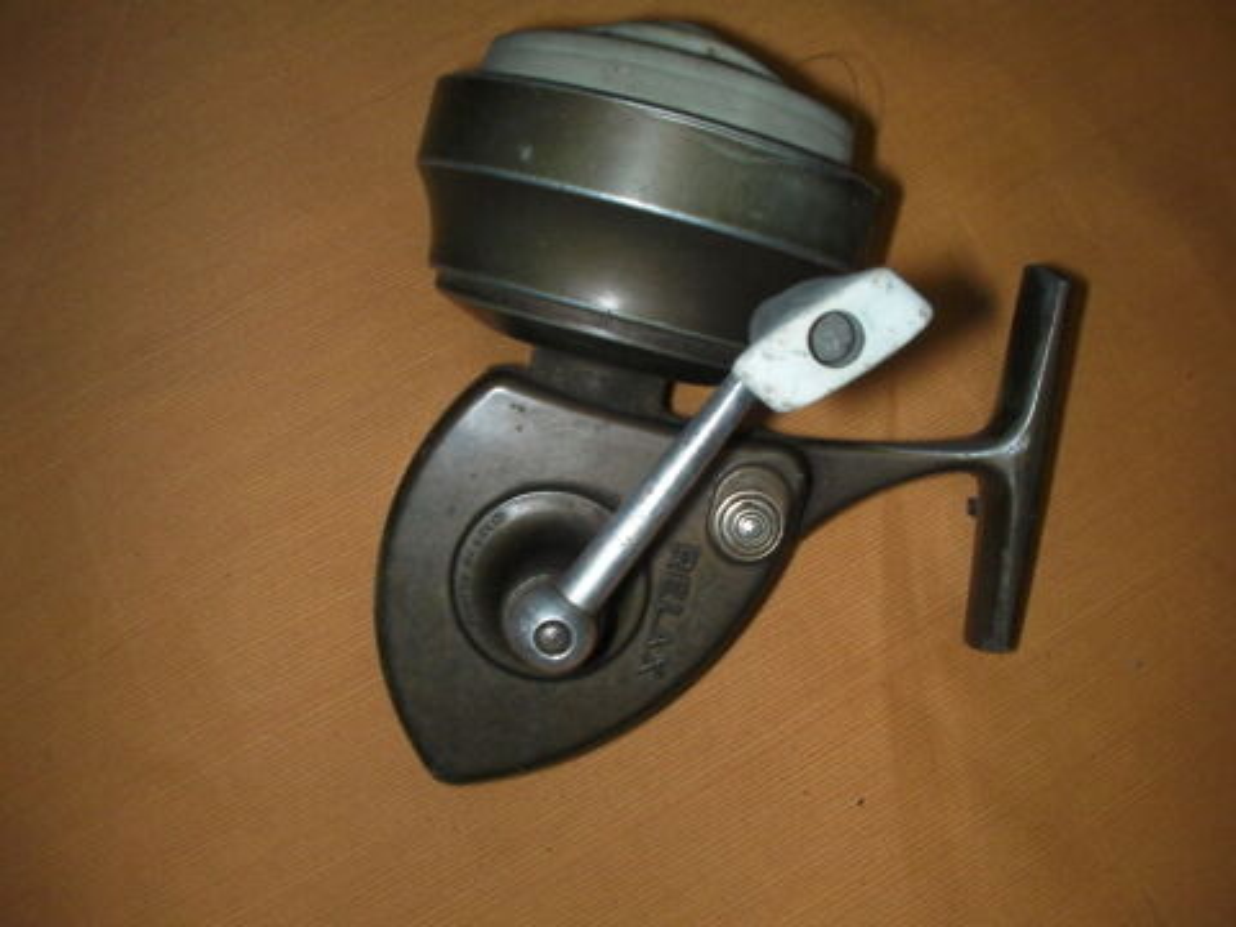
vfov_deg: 37.7
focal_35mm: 38
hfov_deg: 49.0
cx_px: 618
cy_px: 464
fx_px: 1357
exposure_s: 1/30
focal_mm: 6.3
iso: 200
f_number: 5.6
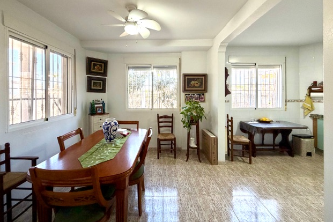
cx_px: 164
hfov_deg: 100.4
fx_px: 139
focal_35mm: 15
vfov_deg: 76.8
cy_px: 94
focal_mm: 2.22
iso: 250
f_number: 2.2
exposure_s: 1/121
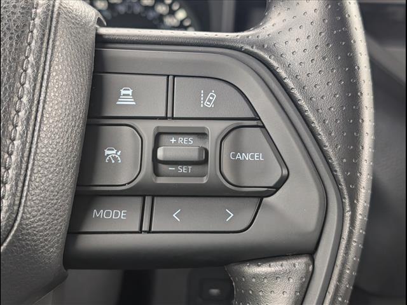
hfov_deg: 38.9
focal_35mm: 49
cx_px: 204
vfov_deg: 29.7
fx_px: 576
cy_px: 152
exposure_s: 1/294
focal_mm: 6.9
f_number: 1.68
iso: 411
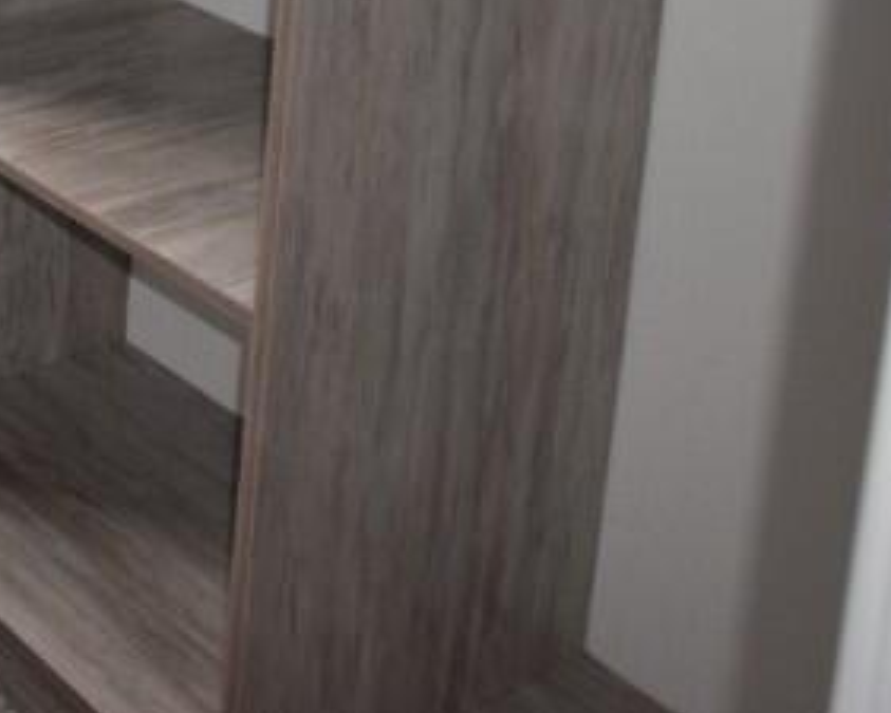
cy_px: -363
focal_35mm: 67
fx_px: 1760
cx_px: -457
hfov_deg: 22.9
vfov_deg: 19.8
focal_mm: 13
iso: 560
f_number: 5.6
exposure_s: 1/125
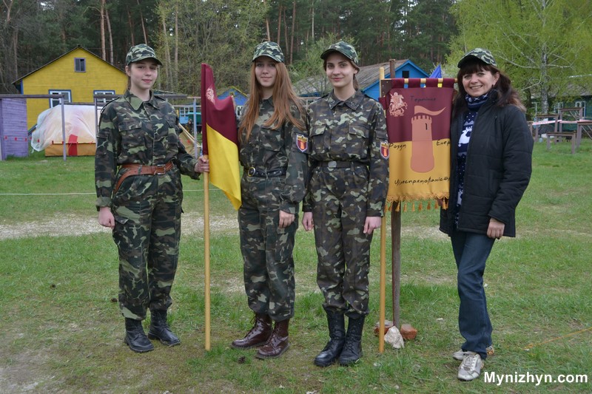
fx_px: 592
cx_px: 296
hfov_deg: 53.1
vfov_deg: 36.9
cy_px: 197
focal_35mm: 36
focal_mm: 24
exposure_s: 1/320
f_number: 5.6
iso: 200
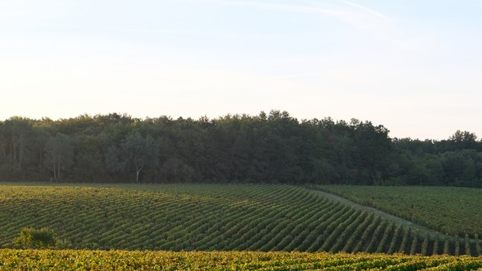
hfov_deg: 22.0
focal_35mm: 97
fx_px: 1240
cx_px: 187
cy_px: 207
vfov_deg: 12.4
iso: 320
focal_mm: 46.3
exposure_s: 1/120
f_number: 5.6
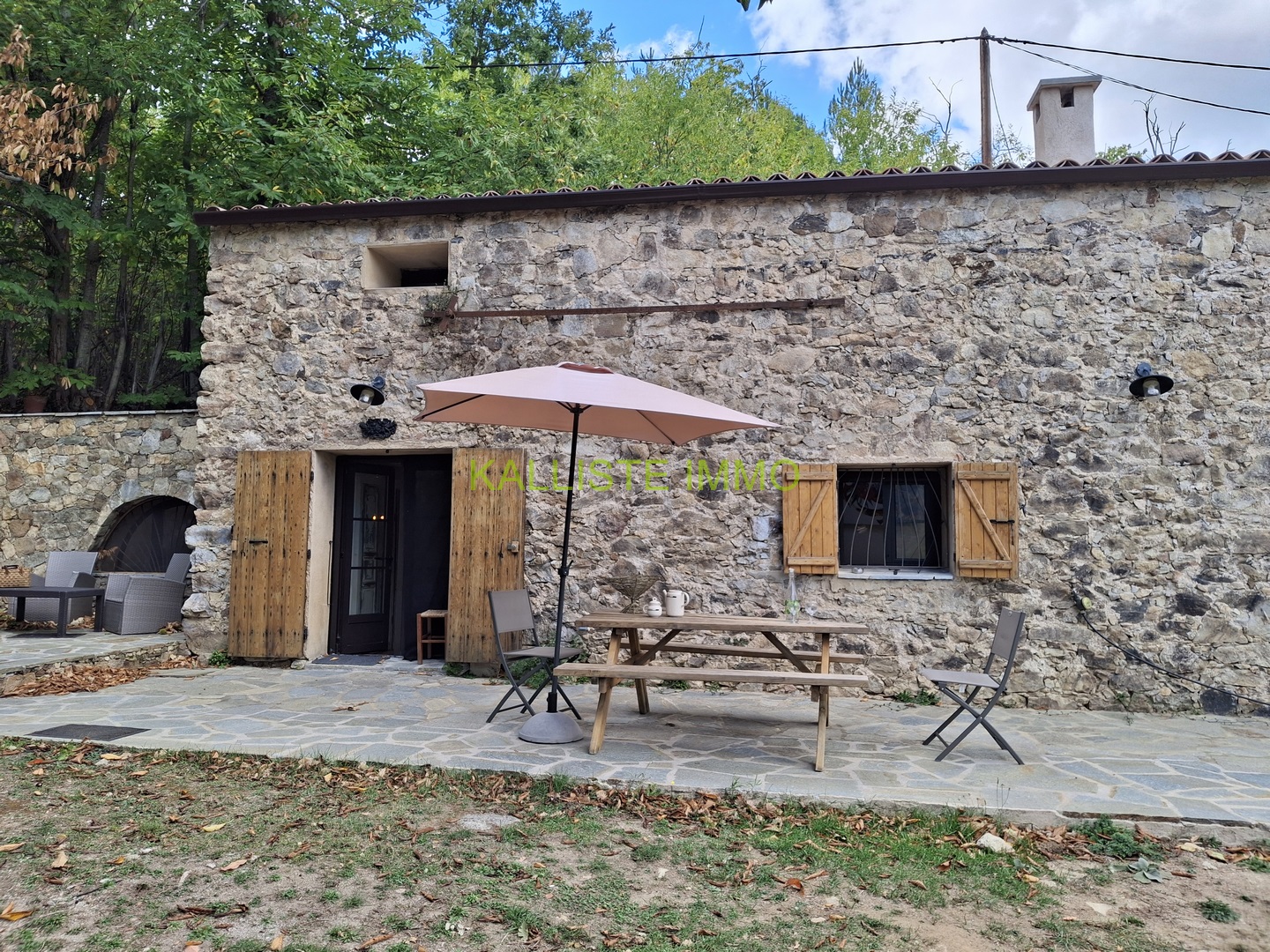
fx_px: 917
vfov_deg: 54.9
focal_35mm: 25
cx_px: 635
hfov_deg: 69.4
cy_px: 476
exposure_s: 1/329
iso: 25
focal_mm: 4.69
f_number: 1.8
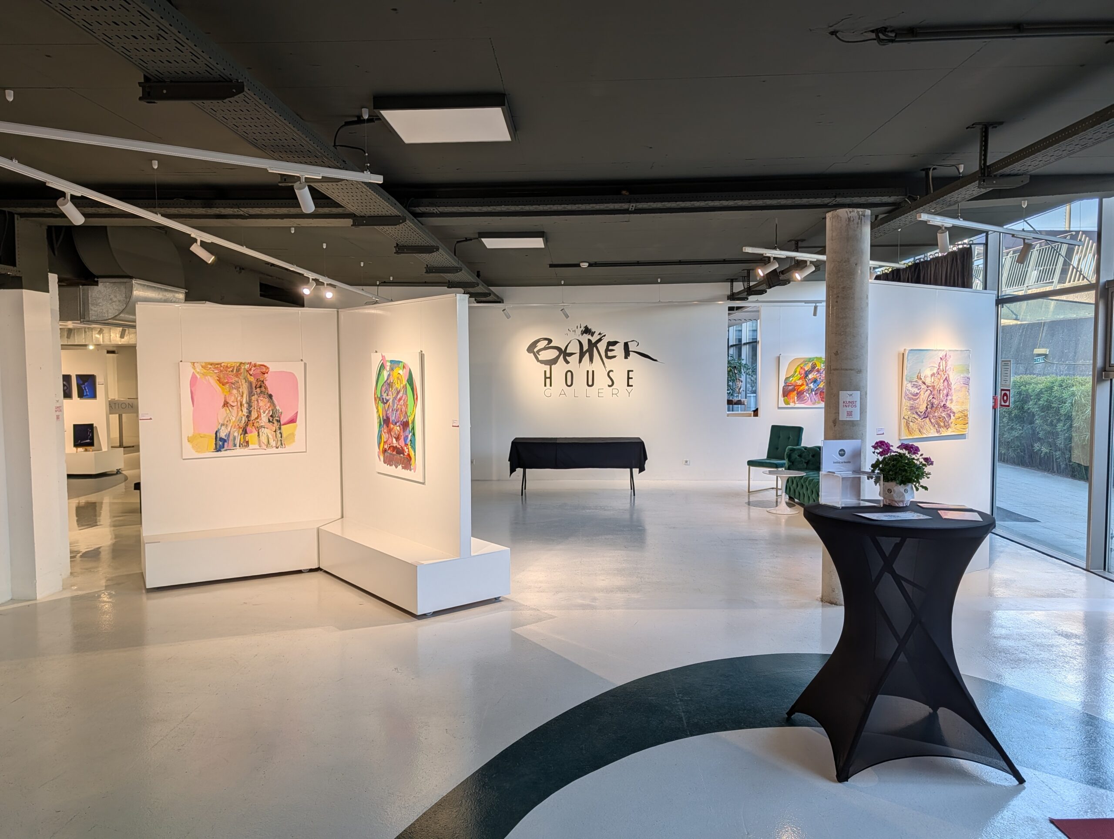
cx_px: 557
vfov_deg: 56.9
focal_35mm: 24
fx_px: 774
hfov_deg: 71.5
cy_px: 420
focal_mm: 6.9
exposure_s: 1/459
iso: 25
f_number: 1.68
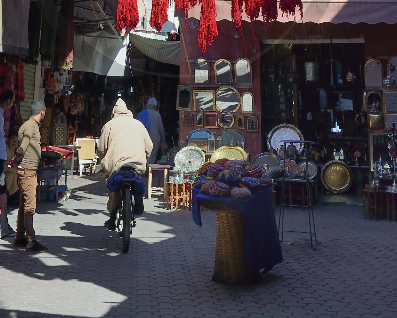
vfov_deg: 19.2
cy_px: -67
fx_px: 881
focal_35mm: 75
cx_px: 181
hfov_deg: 25.4
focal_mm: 38
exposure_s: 1/125
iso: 200
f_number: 14
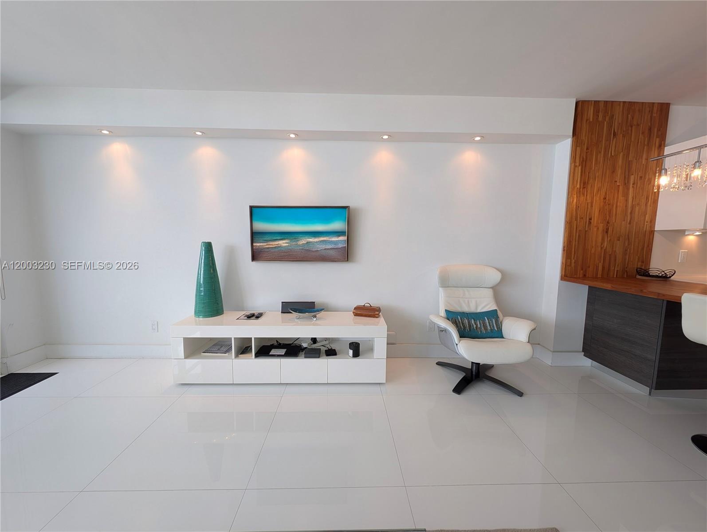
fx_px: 245
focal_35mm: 12
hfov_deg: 110.5
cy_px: 266
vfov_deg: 94.6
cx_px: 354
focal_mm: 2.23
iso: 44
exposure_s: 1/96.3
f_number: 1.95
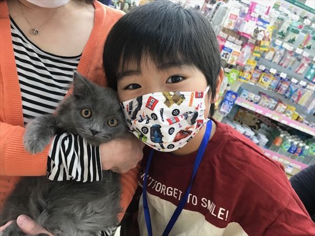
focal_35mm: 28
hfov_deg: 63.4
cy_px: 118
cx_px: 158
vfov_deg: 49.7
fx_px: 255
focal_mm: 3.99
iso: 40
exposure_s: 1/20
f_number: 1.8
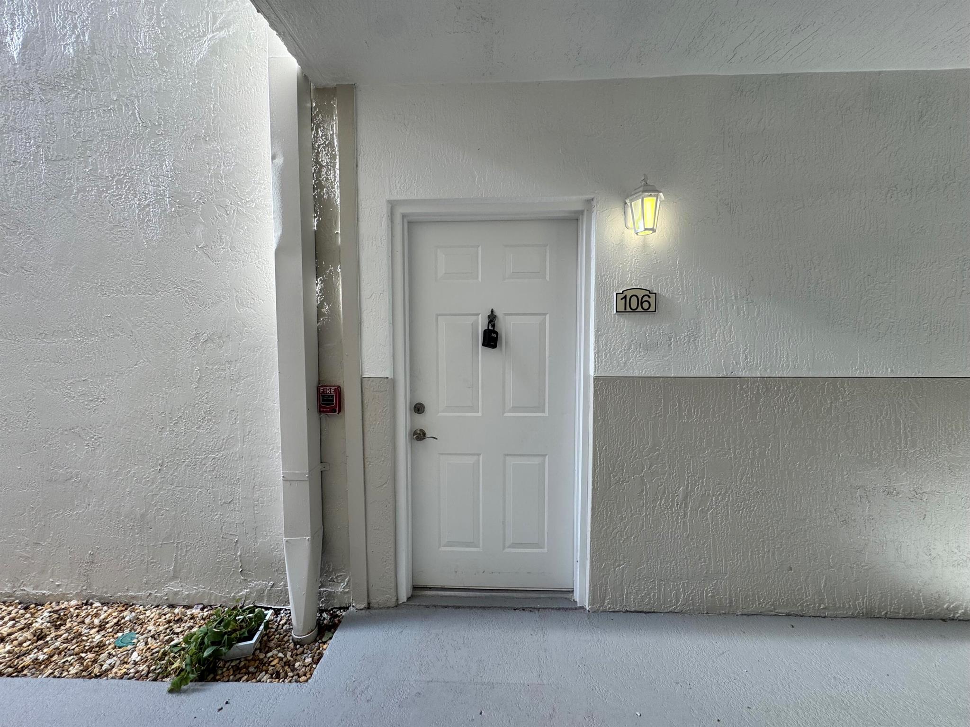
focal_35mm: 14
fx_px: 392
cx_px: 485
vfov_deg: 85.7
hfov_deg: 102.1
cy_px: 364
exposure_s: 1/124
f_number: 2.2
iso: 40
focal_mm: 2.22
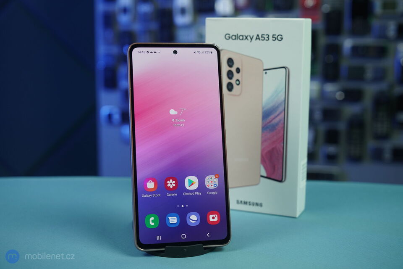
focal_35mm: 54
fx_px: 604
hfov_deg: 36.9
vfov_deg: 25.1
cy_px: 134
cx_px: 202
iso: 1250
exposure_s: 1/160
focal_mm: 54
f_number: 5.6
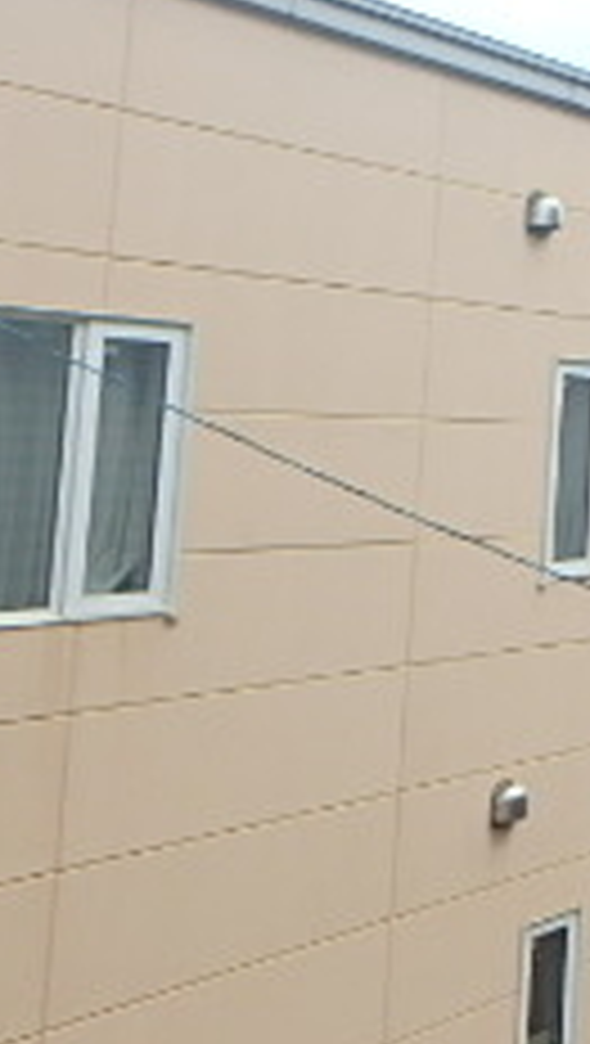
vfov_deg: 32.8
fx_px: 1747
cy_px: 297
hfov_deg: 13.9
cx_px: 1387
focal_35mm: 63
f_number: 3.5
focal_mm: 3.7
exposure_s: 1/500
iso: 125
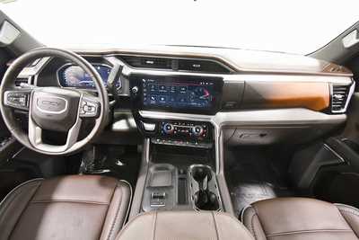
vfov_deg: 73.8
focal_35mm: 16
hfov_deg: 96.7
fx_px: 160
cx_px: 180
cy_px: 120
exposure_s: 1/60
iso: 4500
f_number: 4.8
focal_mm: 11
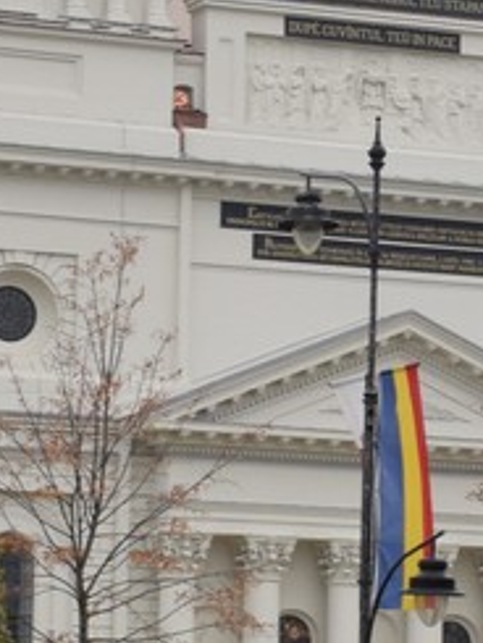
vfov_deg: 9.4
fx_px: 3919
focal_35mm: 211
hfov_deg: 7.0
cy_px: 395
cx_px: 521
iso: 400
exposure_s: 1/160
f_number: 6.3
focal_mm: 25
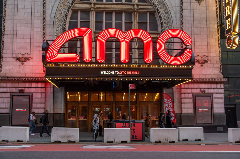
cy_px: 80
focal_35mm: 42
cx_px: 120
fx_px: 280
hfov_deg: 46.4
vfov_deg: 31.9
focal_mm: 42
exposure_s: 1/400
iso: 2000
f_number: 5.6
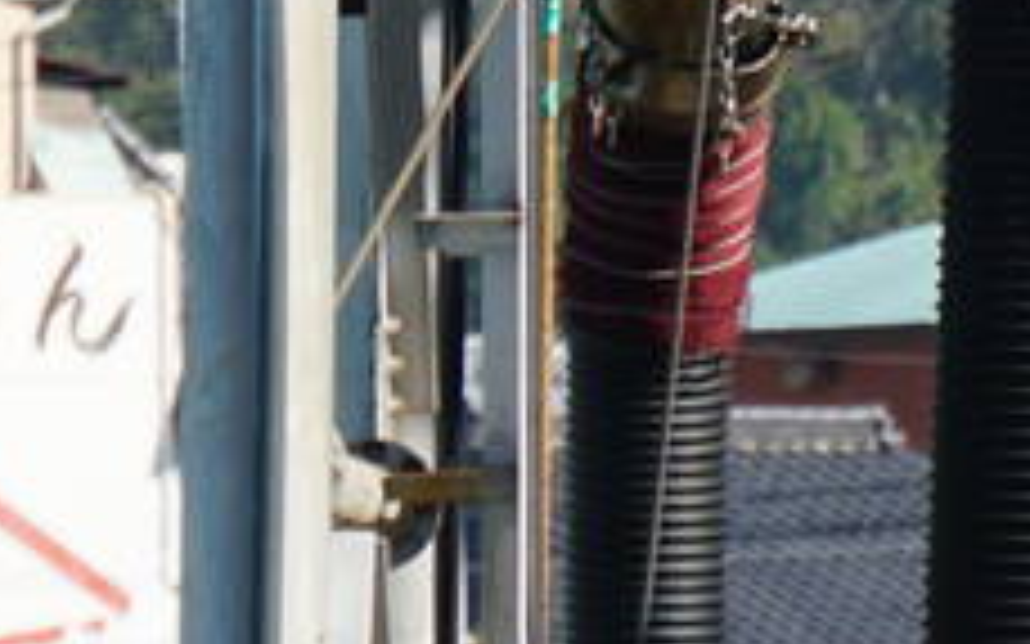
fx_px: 33396
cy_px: 423
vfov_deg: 1.1
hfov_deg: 1.8
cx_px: -1511
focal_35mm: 1190
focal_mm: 99
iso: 100
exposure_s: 1/200
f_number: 8
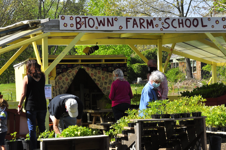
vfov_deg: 10.6
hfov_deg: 15.9
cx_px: 113
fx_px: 809
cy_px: 75
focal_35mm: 129
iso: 400
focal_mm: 86
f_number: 25
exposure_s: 1/125
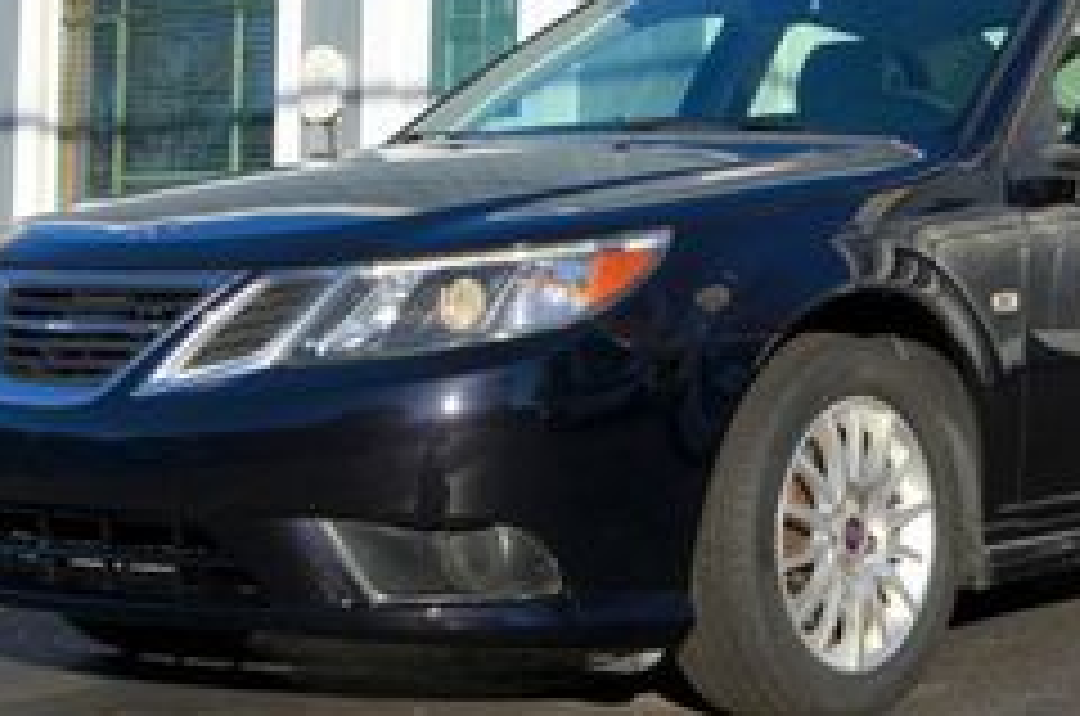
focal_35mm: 88
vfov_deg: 15.2
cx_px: 774
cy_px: 18
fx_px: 2635
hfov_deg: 23.0
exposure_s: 1/320
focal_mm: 22
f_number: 9
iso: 100
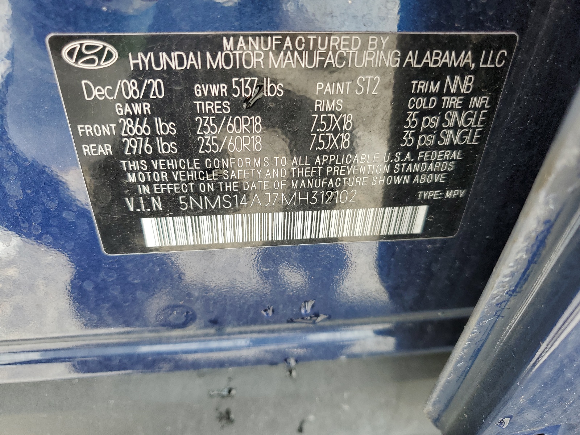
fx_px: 436
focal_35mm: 26
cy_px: 218
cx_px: 290
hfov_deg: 67.3
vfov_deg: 53.1
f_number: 1.5
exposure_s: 1/164
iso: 50
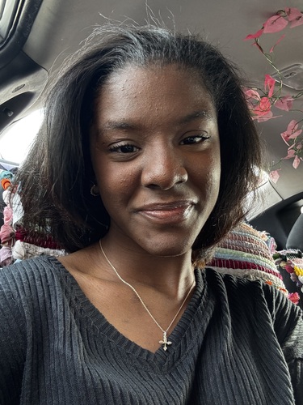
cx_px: 152
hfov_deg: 46.8
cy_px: 202
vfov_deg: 60.0
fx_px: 350
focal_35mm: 30
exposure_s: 1/60
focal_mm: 2.69
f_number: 1.9
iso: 160
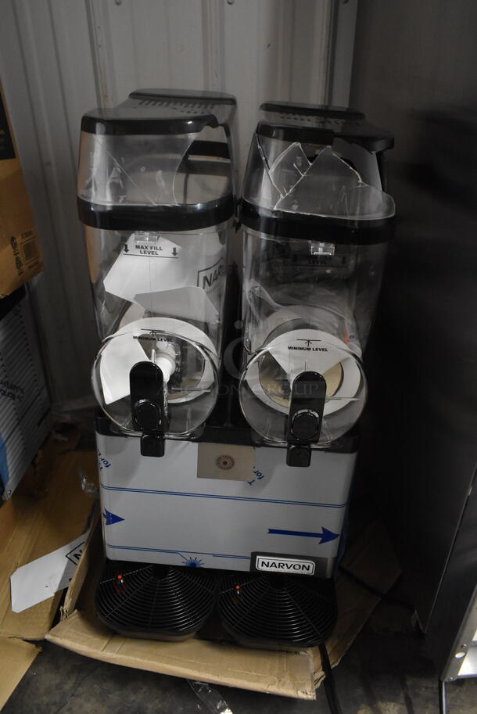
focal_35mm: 27
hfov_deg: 48.0
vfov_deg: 67.3
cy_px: 357
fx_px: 536
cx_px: 238
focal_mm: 18
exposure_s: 1/30
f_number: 3.5
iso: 3200
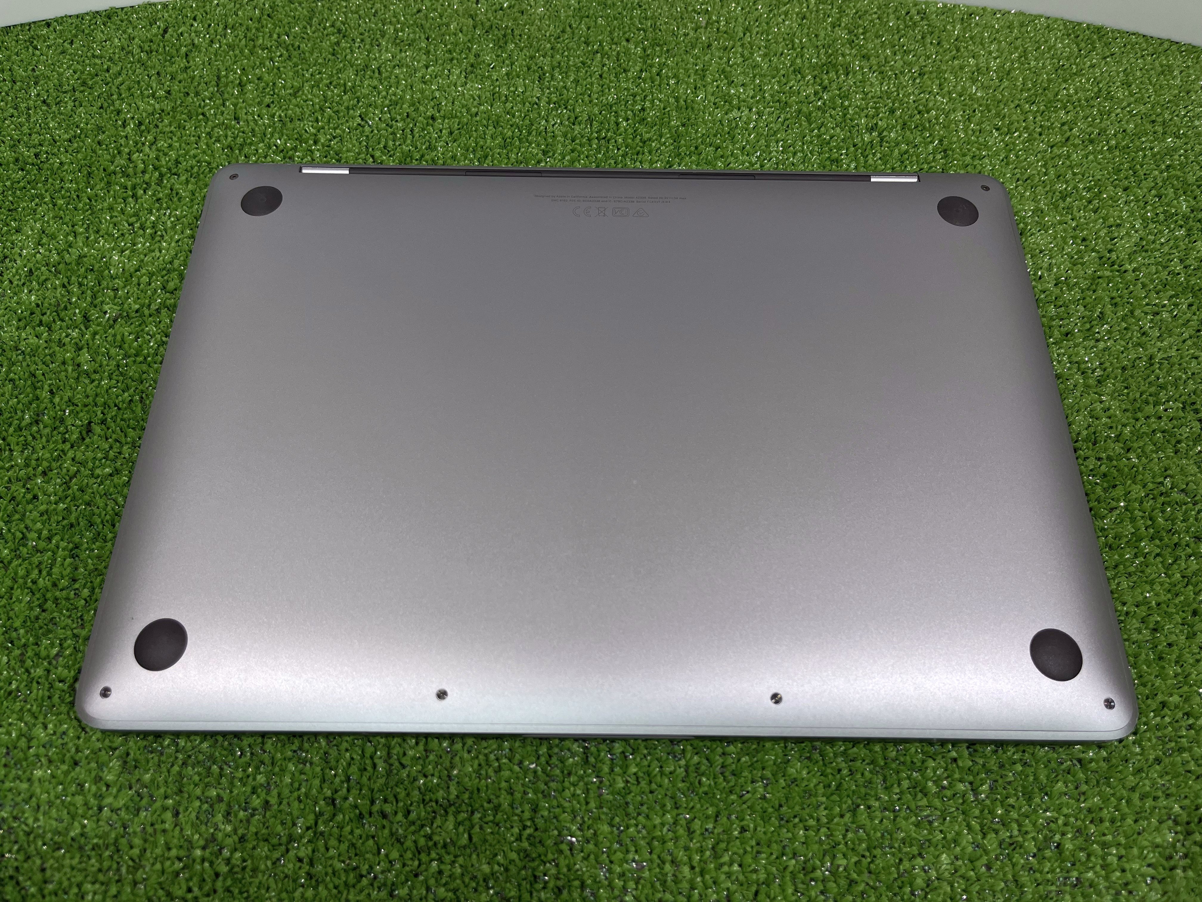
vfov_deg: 53.1
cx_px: 601
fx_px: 903
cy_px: 451
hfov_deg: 67.3
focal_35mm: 26
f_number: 1.6
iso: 32
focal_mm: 5.1
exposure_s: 1/114
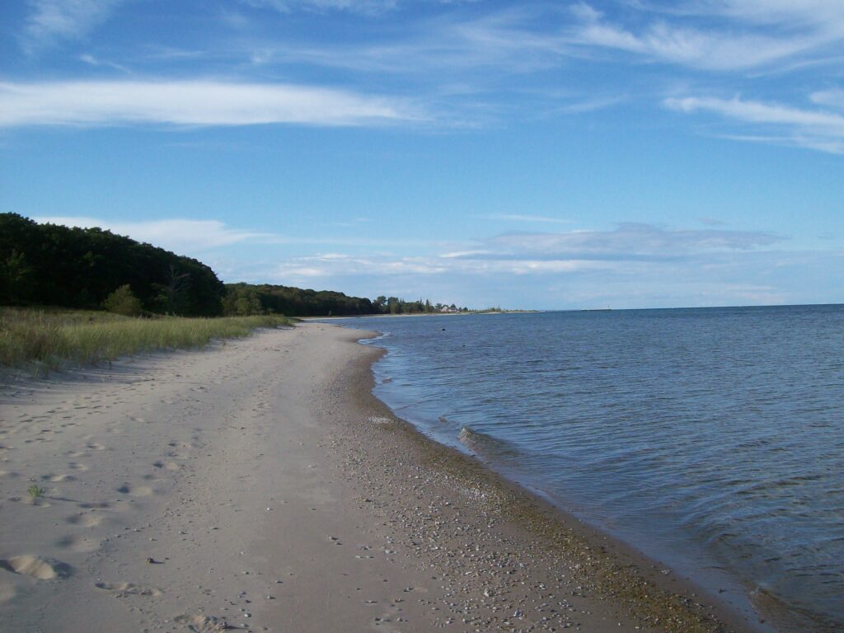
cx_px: 422
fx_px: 878
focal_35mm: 36
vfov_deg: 39.7
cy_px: 316
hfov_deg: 51.4
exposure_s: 1/591
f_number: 4.8
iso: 80
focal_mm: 6
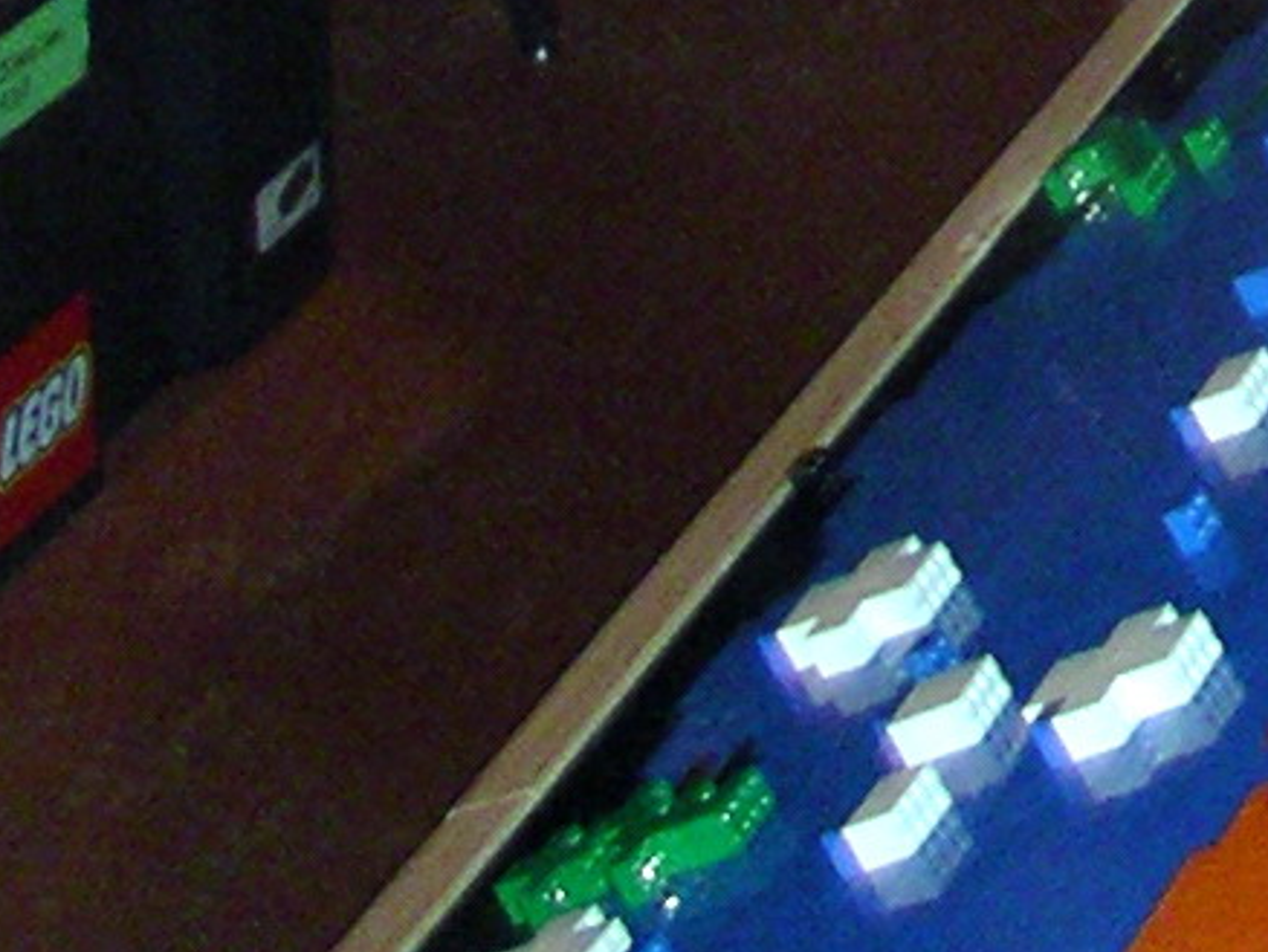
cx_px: 2432
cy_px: -1146
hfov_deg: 10.6
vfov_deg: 8.1
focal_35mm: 173
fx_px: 6341
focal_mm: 5.7
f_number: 2.8
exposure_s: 1/60
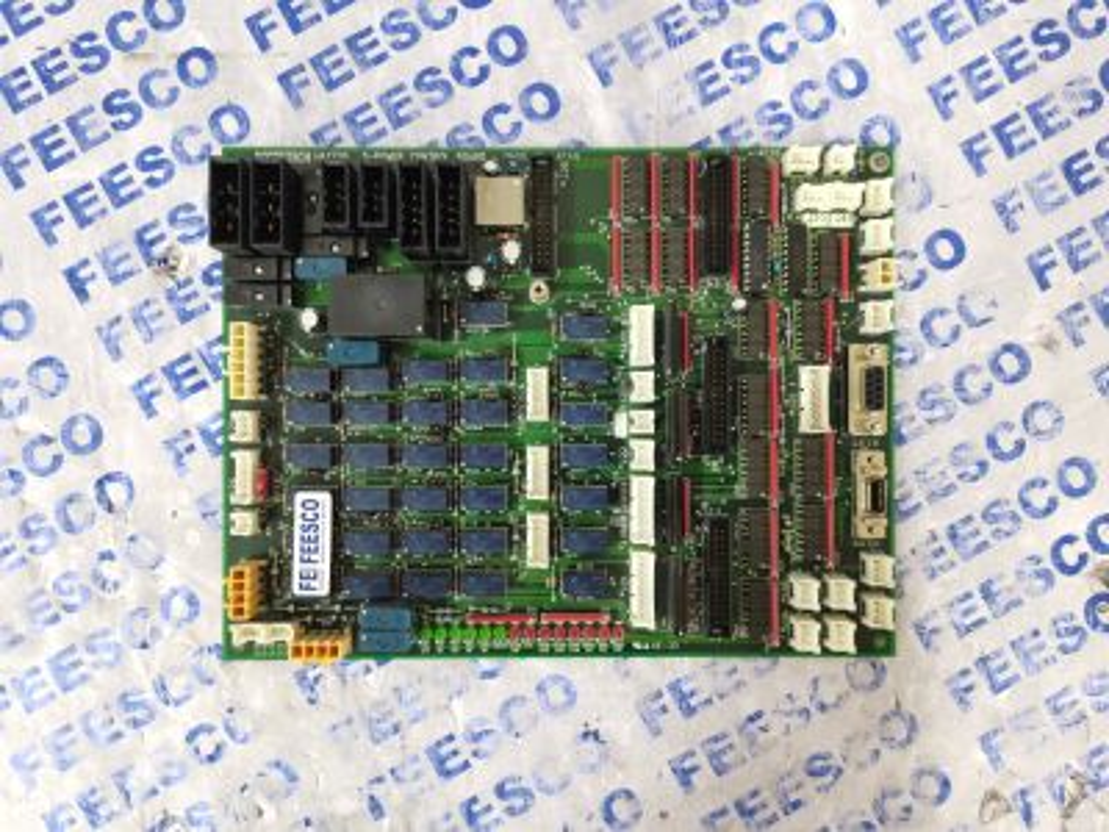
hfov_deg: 67.3
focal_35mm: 26
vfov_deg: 53.1
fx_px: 833
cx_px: 554
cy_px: 416
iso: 800
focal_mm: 5.58
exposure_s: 1/20
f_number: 1.8
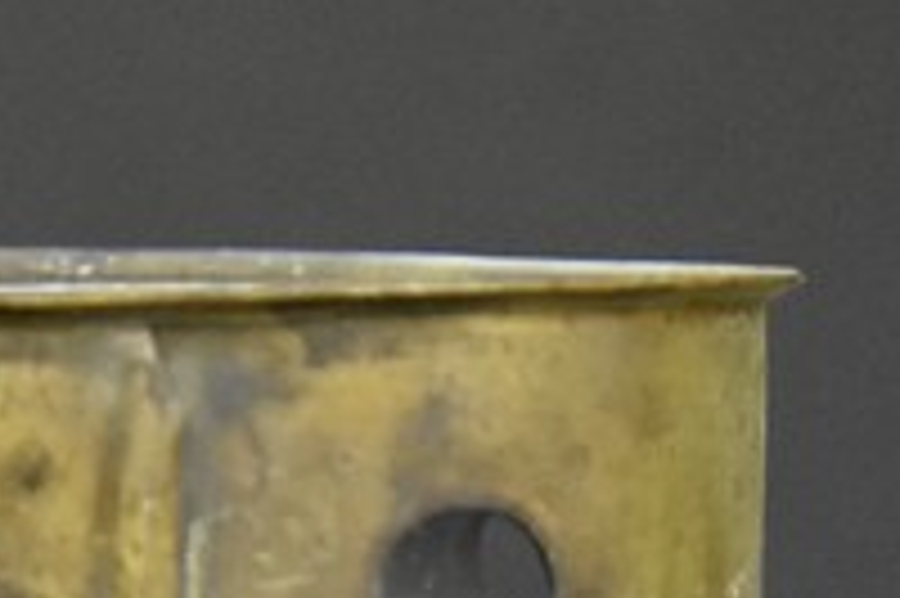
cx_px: 414
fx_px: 14076
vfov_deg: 2.4
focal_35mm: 564
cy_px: 1261
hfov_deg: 3.7
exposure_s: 1/60
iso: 4500
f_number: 4
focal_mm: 75
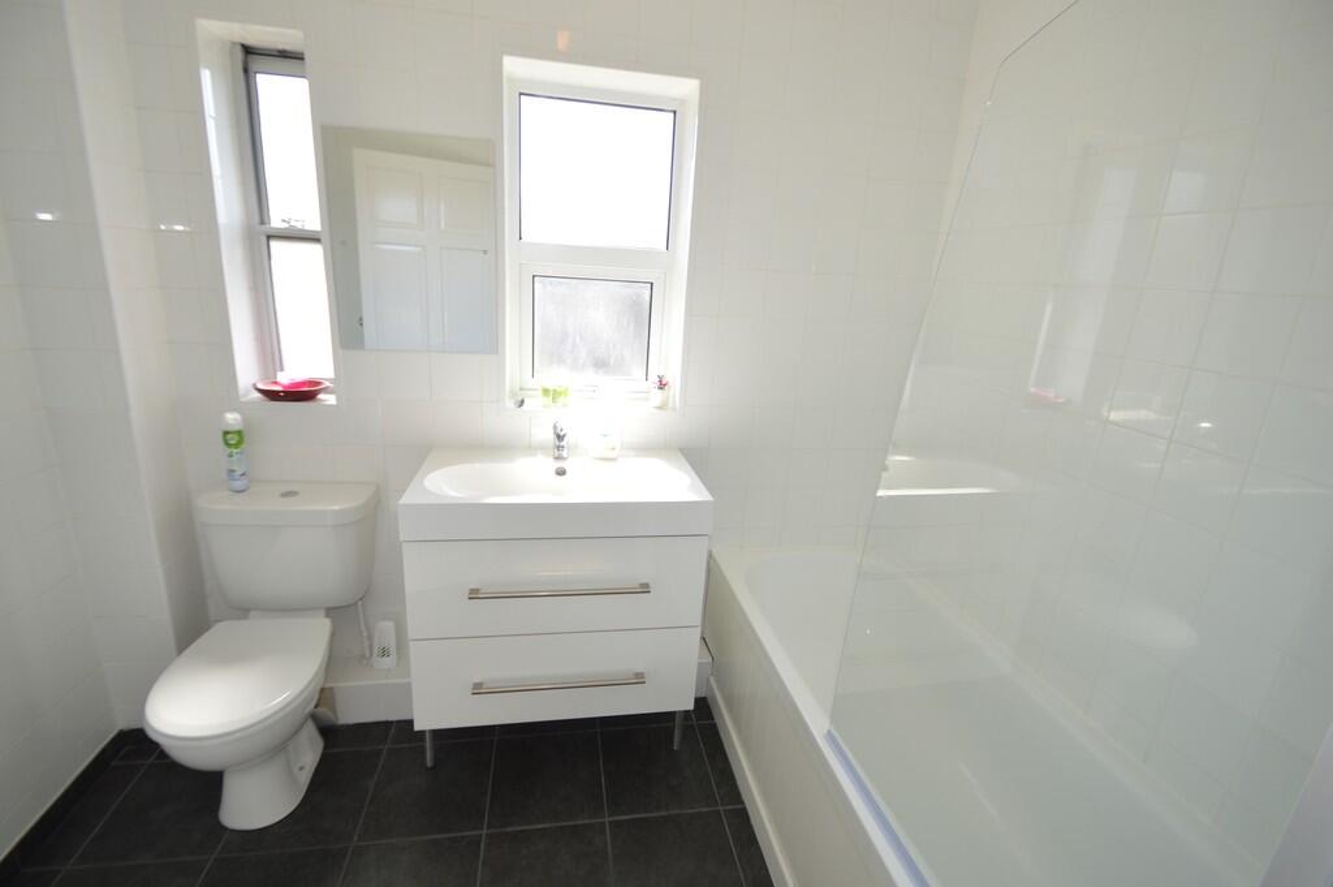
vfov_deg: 77.2
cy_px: 444
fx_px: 555
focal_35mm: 15
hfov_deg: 100.4
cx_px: 666
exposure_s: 1/125
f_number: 4
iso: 140
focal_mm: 10
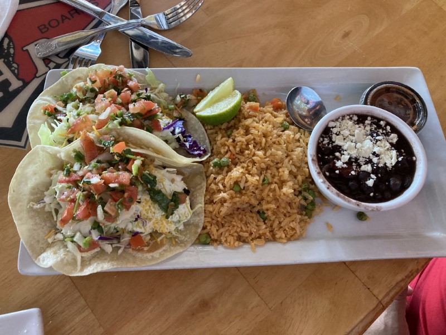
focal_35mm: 28
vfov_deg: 49.7
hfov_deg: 63.4
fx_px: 361
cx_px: 223
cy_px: 168
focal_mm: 3.99
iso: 250
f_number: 1.8
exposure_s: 1/60
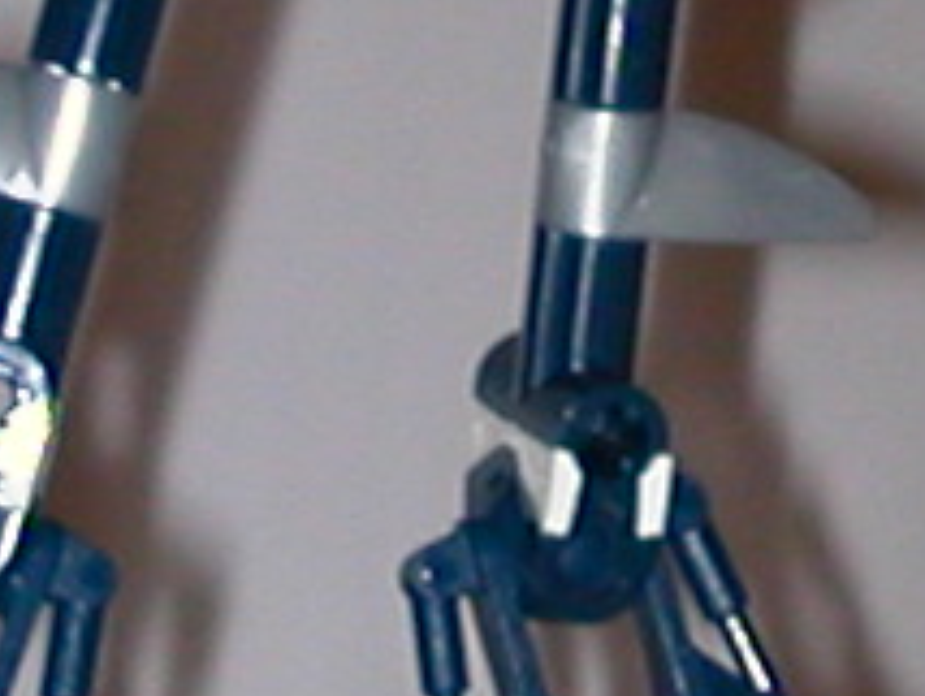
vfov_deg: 4.6
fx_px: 8587
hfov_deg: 6.2
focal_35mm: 321
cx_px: 696
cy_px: 272
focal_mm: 6.6
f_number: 2.9
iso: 100
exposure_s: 1/59.9
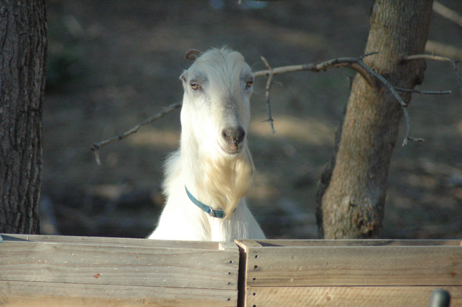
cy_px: 154
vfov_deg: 3.0
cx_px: 231
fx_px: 5770
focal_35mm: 450
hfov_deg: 4.6
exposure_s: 1/800
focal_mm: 300
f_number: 6
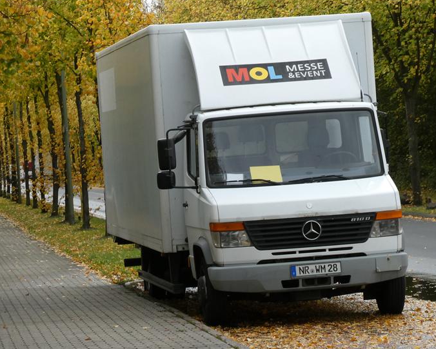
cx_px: 206
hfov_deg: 12.4
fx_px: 2013
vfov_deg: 9.9
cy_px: 184
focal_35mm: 156
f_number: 5.3
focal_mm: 24.2
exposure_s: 1/80
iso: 200
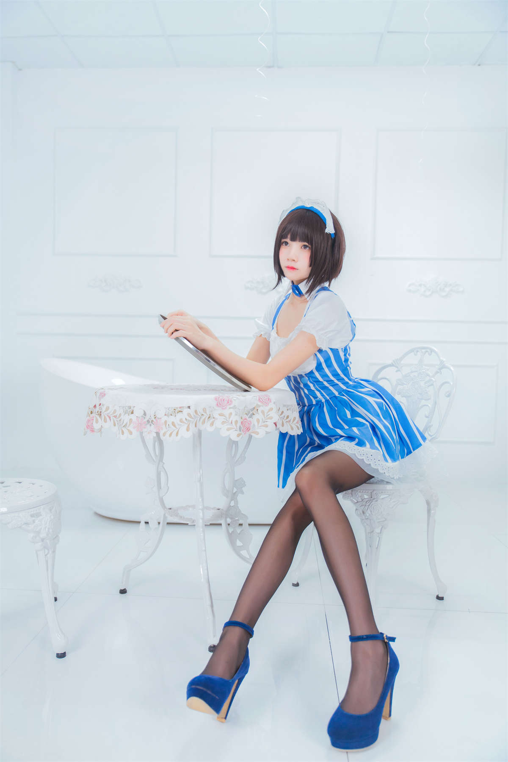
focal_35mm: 29
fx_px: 614
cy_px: 381
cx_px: 254
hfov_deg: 45.0
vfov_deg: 63.7
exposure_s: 1/125
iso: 1000
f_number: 2.8
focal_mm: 29
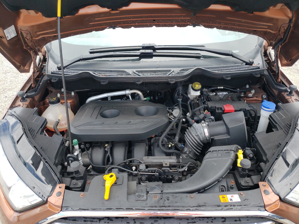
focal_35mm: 26
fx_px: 225
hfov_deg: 67.3
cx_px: 150
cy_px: 112
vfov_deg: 53.1
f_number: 1.5
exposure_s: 1/435
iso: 50
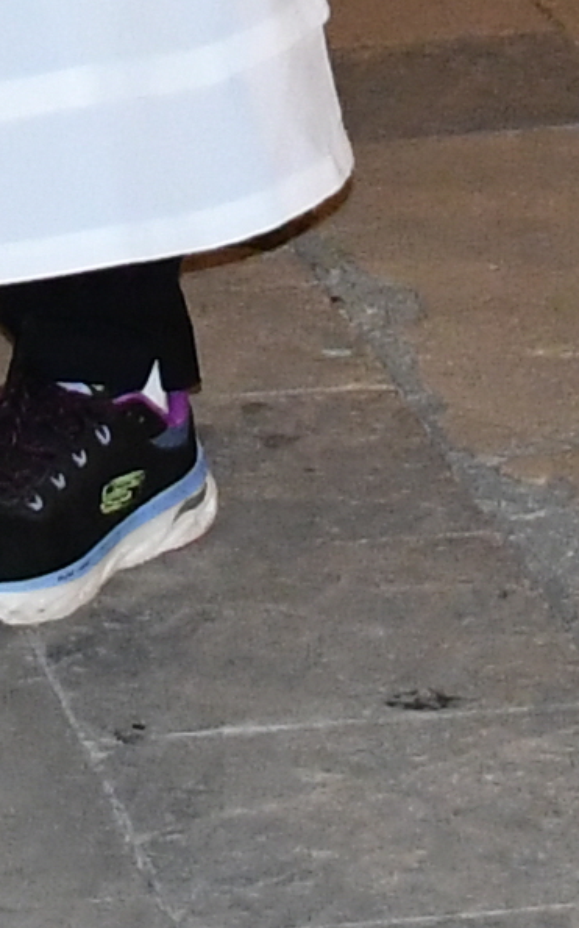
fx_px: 6517
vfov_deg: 7.4
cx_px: 203
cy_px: -1631
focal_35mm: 258
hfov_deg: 5.1
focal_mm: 18
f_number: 3.5
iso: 2500
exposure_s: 1/125
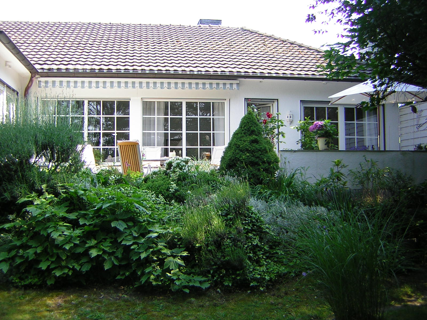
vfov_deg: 39.7
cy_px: 160
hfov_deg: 51.4
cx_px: 214
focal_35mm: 36
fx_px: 444
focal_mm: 4.7
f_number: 2.6
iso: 50
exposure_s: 1/144
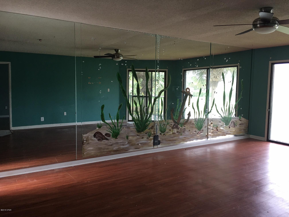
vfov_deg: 48.2
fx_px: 242
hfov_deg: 61.7
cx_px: 144
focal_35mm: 29
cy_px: 108
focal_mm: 4.15
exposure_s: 1/30
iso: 40
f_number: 2.2
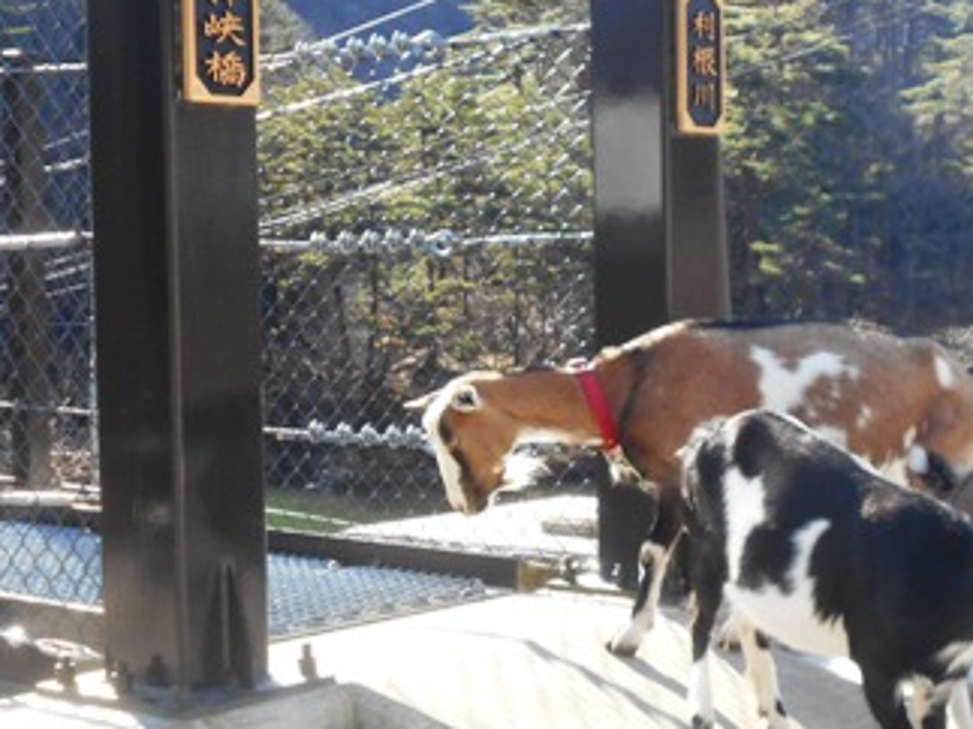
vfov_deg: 24.0
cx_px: 609
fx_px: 1714
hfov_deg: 31.6
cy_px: 371
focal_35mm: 61
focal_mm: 7.7
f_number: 4.2
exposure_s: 1/250
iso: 160
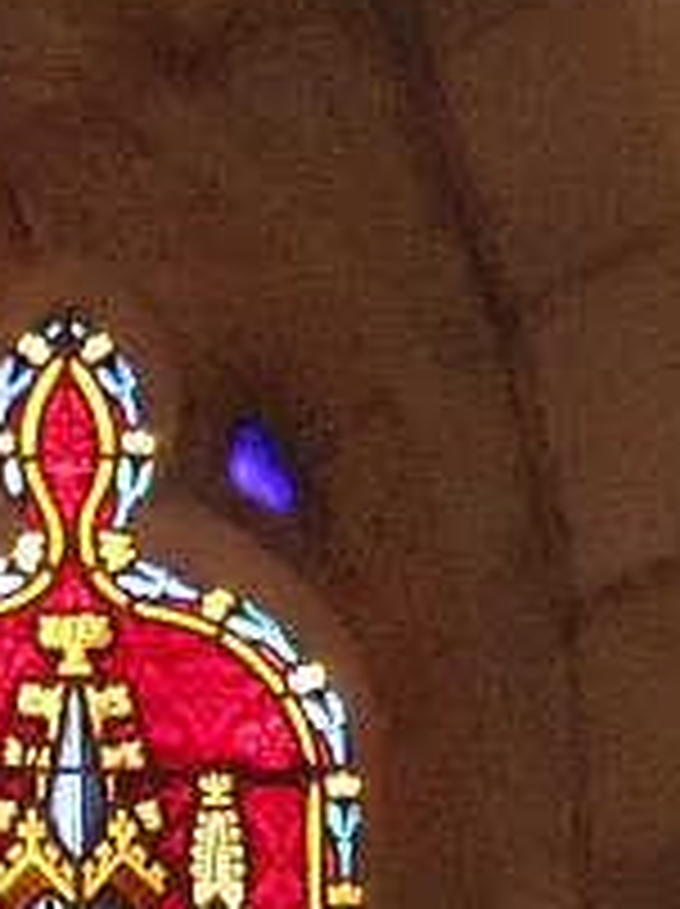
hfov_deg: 2.4
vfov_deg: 3.2
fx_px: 15985
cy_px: 1809
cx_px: -351
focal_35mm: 609
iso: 1600
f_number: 5.4
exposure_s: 1/60
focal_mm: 21.5
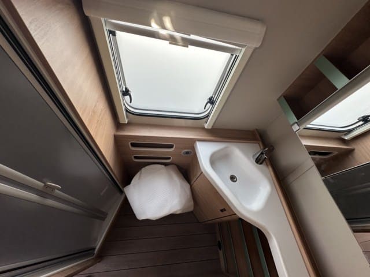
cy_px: 138
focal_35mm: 14
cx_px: 185
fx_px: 150
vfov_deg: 85.7
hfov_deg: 102.1
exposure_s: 1/99
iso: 64
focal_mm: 2.22
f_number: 2.2
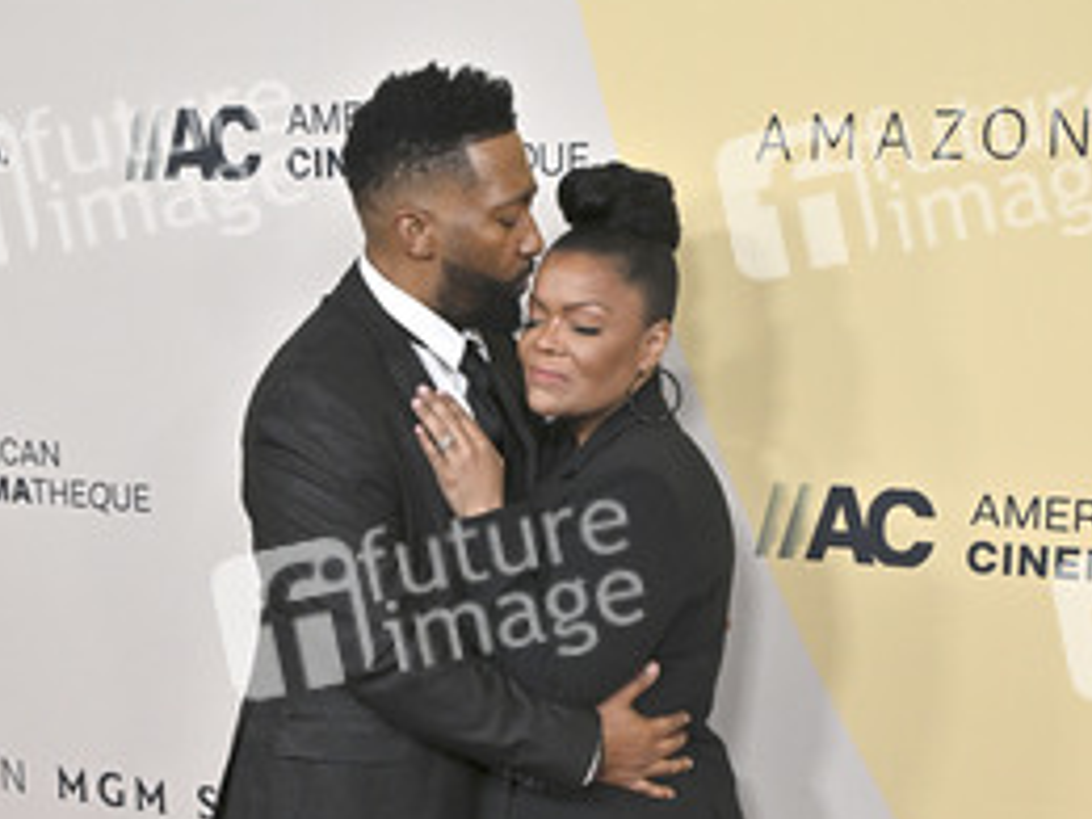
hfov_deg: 31.2
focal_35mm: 62
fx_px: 1956
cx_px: 550
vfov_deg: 22.8
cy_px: 811
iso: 2000
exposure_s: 1/320
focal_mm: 42
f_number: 5.6
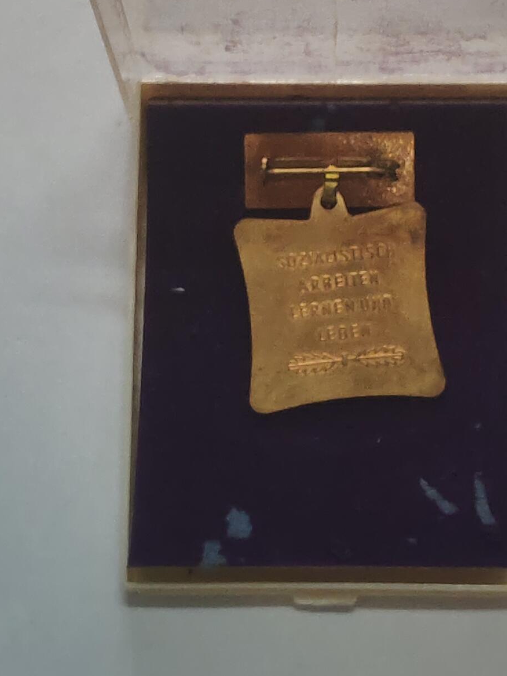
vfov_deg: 19.3
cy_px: 191
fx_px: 1972
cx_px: 303
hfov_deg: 14.6
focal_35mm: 101
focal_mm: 5.52
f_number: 1.95
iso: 500
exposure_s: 1/50
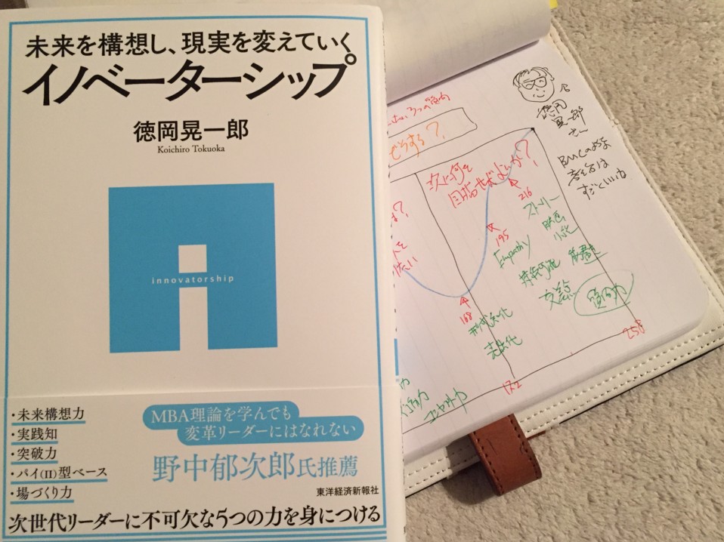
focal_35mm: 31
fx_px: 648
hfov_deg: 58.4
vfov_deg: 45.4
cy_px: 288
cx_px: 351
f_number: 2.2
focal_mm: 4.15
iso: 250
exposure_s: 1/33
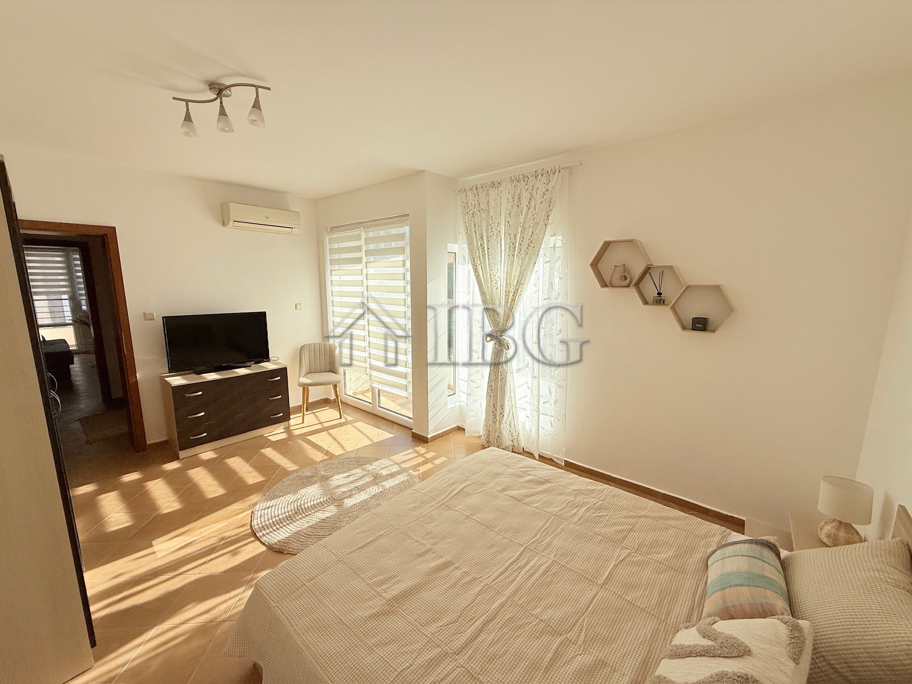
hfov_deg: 102.1
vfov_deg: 85.7
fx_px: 369
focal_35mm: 14
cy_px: 342
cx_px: 456
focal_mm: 2.22
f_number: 2.2
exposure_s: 1/1534
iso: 50
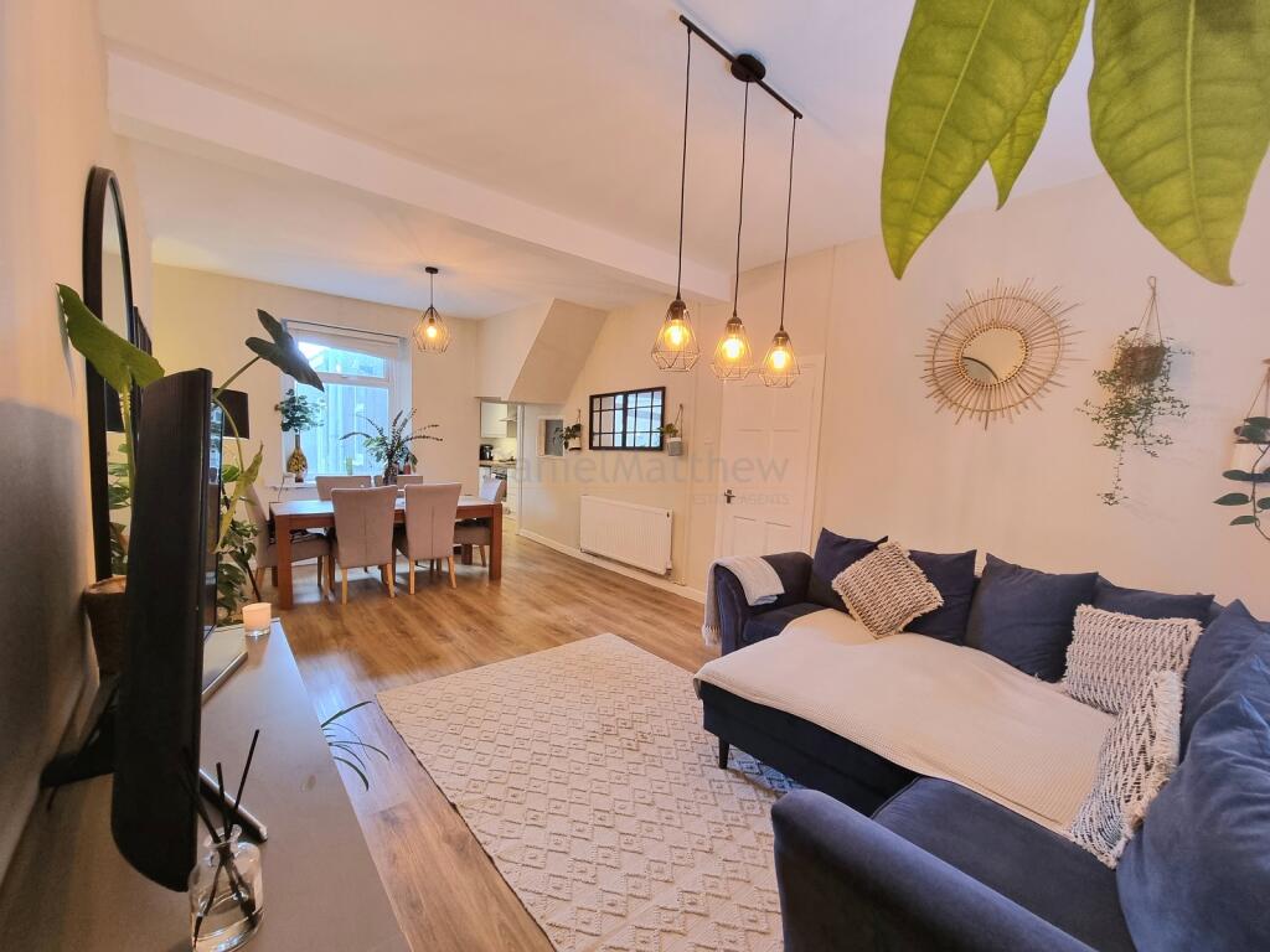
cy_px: 476
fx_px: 477
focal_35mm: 13
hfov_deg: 106.2
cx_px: 635
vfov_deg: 89.9
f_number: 2.2
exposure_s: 1/50
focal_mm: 2.2
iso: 250
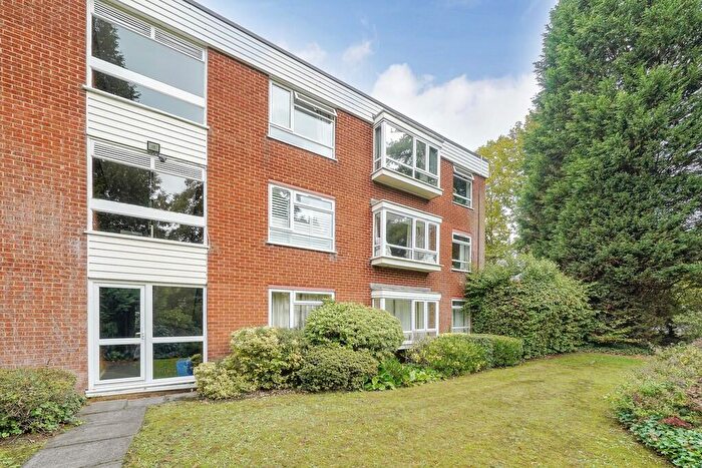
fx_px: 234
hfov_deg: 112.6
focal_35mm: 12
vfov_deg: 90.0
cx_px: 351
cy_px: 234
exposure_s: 1/250
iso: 500
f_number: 8
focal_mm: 12
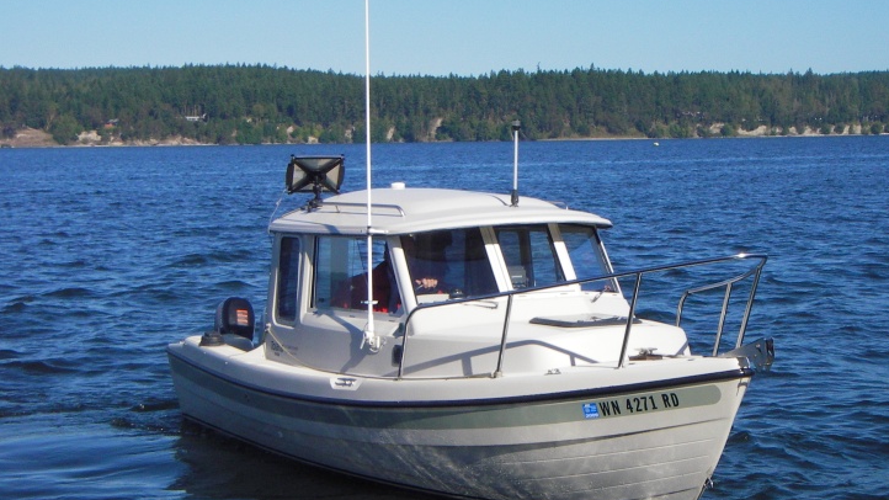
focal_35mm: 76
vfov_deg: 15.9
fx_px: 1791
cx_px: 452
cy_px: 312
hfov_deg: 27.9
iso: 64
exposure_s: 1/320
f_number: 7.4
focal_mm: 10.5
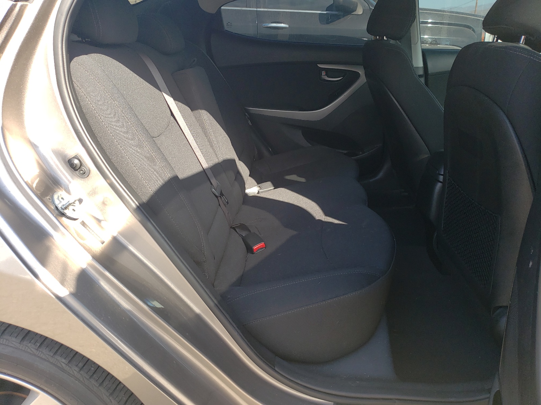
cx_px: 270
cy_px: 202
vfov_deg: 53.1
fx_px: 406
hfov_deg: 67.3
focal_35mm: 26
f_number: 1.5
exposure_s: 1/385
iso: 50
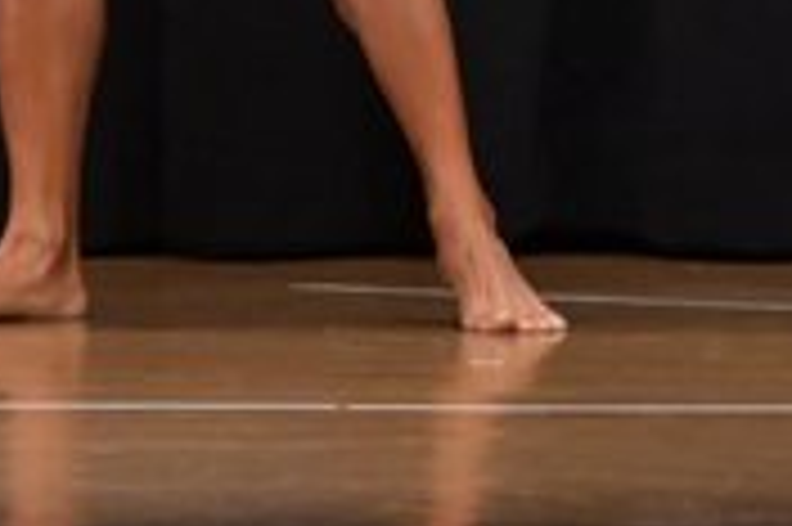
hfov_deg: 2.2
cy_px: -508
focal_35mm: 958
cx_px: -344
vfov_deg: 1.4
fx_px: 21056
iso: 6400
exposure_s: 1/400
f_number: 5.6
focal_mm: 145
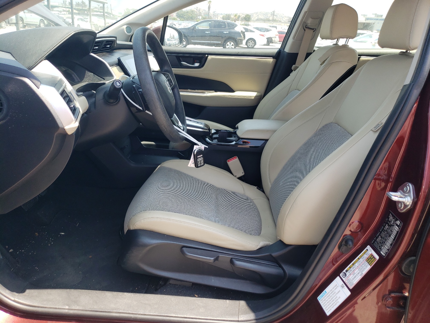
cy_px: 162
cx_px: 215
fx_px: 323
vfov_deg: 53.1
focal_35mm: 26
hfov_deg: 67.3
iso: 50
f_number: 1.5
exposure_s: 1/476
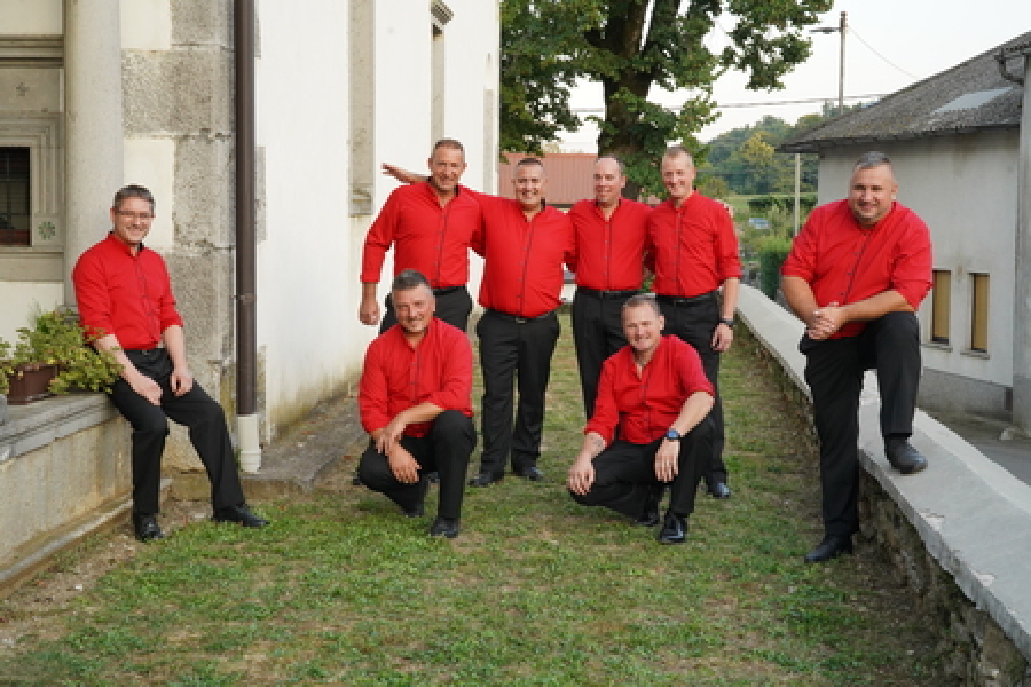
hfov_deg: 38.9
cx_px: 516
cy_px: 344
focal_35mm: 51
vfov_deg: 26.5
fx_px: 1460
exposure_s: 1/160
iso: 2000
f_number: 13
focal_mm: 51
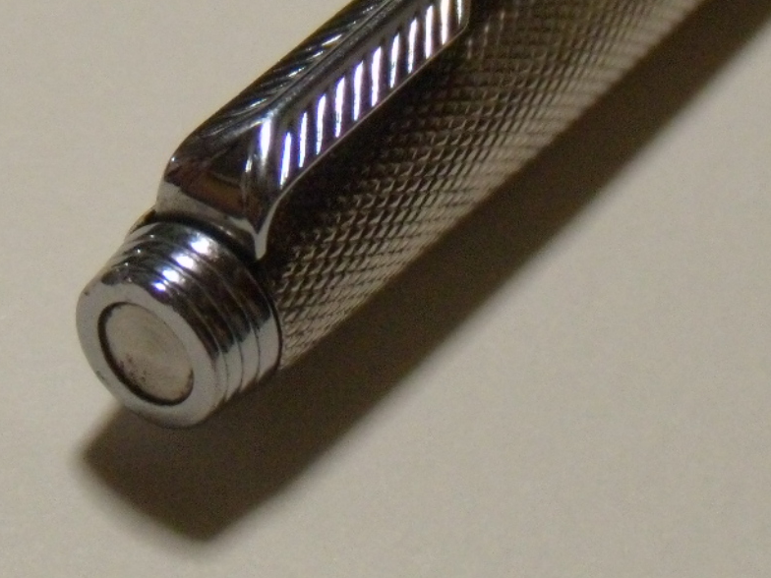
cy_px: 221
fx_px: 1047
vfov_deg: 30.8
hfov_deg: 40.3
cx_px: 318
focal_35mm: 47
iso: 400
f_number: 3.6
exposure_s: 1/40
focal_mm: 6.4
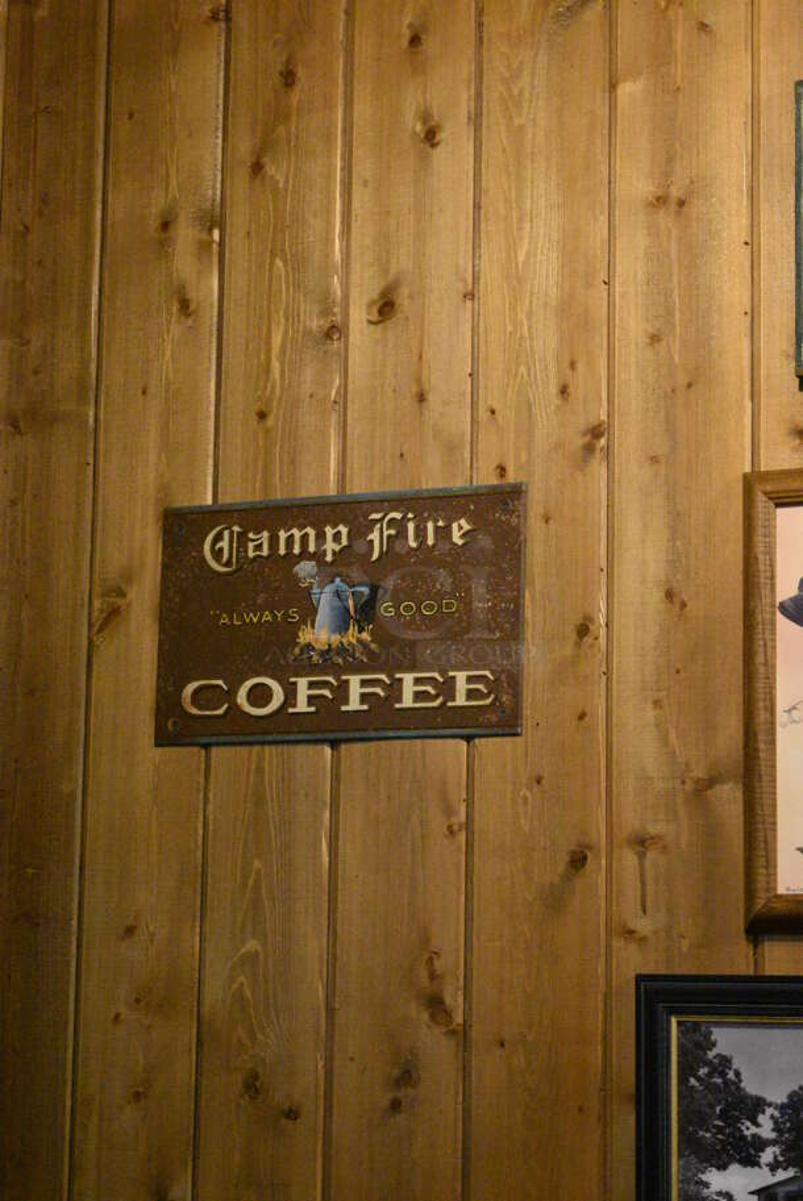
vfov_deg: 24.6
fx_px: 2756
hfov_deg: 16.6
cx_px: 402
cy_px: 600
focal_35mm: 82
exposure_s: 1/125
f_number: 5.6
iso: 9000
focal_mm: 55
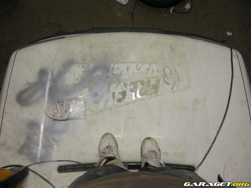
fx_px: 254
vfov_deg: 40.7
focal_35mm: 35
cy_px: 94
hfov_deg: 52.6
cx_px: 126
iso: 181
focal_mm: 5.7
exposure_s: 1/49.1
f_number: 2.8
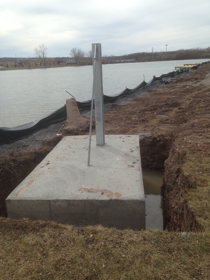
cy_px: 140
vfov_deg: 55.4
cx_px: 105
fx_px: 267
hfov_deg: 42.9
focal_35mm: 33
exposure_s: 1/1642
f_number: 2.4
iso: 50
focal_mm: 4.12
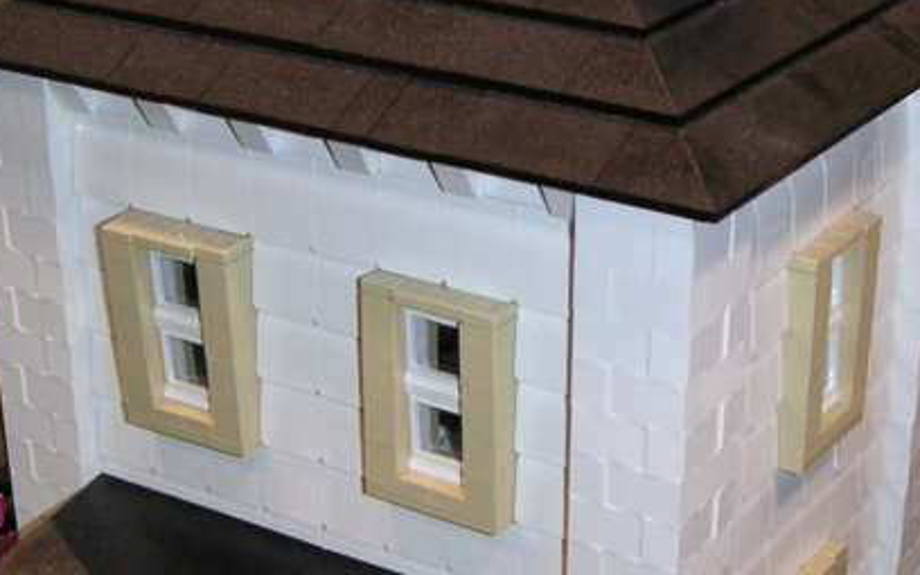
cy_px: 476
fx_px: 1981
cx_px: 417
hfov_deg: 26.1
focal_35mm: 79
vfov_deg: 16.4
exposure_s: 1/45
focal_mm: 6
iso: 160
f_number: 2.8
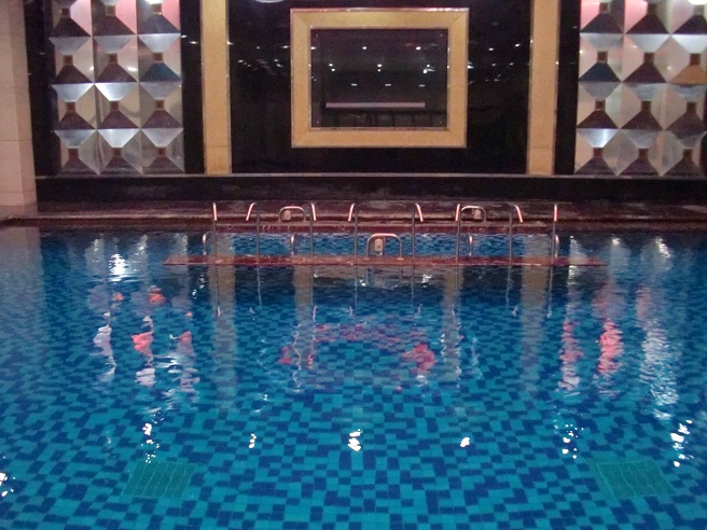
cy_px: 265
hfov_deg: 51.4
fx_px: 735
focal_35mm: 36
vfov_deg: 39.7
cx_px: 354
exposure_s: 1/25
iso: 1600
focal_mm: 6.3
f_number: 2.8
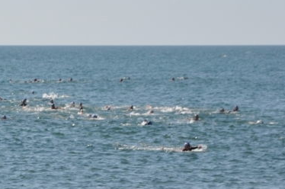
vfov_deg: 4.4
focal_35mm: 308
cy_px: 107
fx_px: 2434
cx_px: 22
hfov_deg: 6.7
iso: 200
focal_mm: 100
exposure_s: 1/640
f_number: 6.3
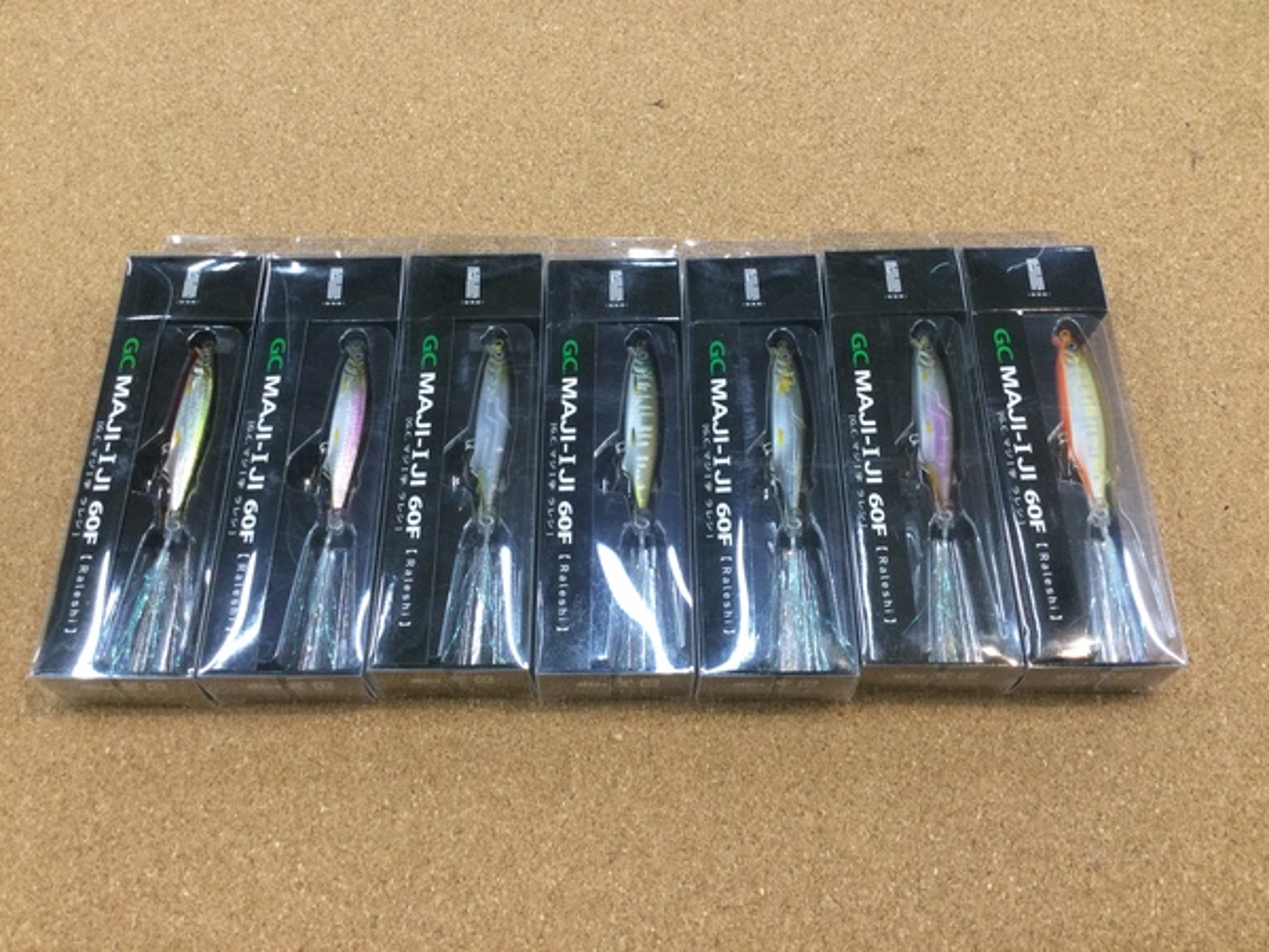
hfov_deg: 58.4
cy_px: 476
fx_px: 1136
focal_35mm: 31
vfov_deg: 45.4
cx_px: 634
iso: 40
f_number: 2.4
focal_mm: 3.3
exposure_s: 1/30
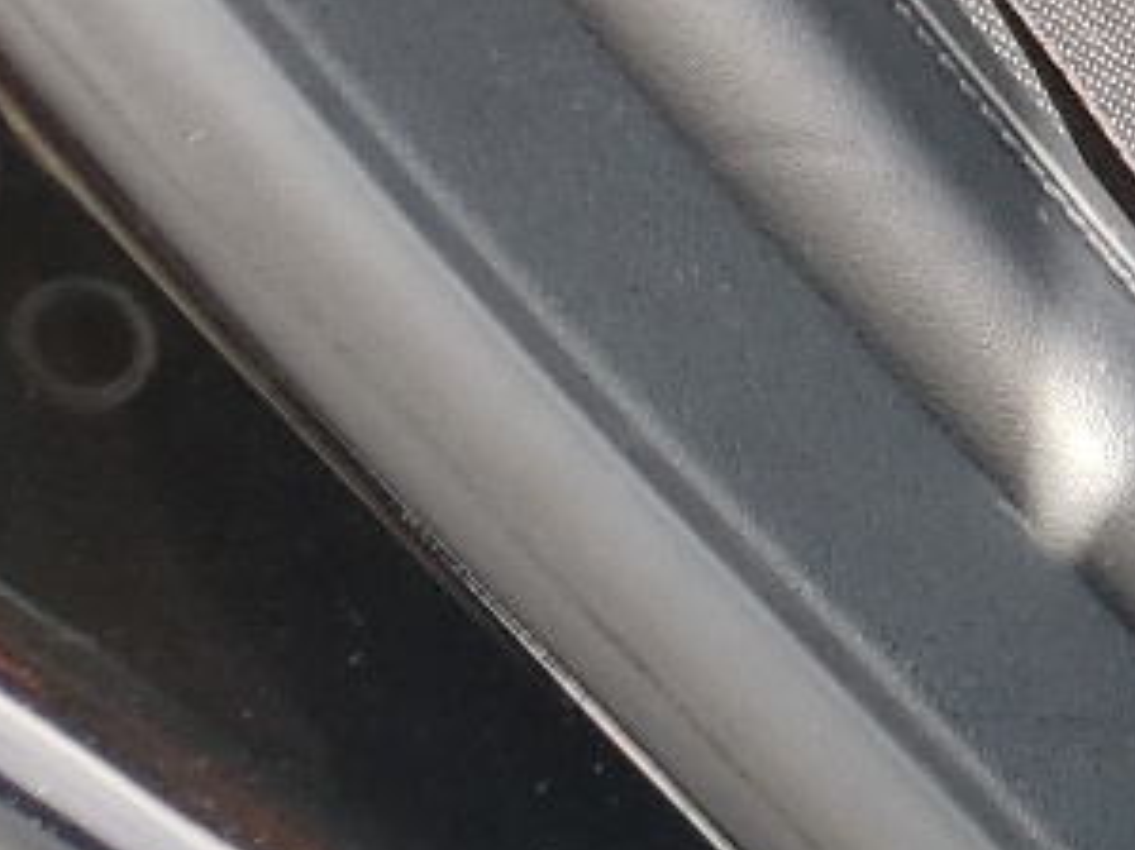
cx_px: 2775
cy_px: -467
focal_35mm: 139
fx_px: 4556
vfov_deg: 10.3
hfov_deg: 11.5
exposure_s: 1/323
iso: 50
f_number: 1.5
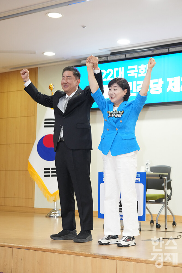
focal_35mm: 70
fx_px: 531
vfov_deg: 28.8
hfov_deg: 19.5
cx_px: 91
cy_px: 136
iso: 3200
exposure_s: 1/200
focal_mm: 70
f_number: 4.5
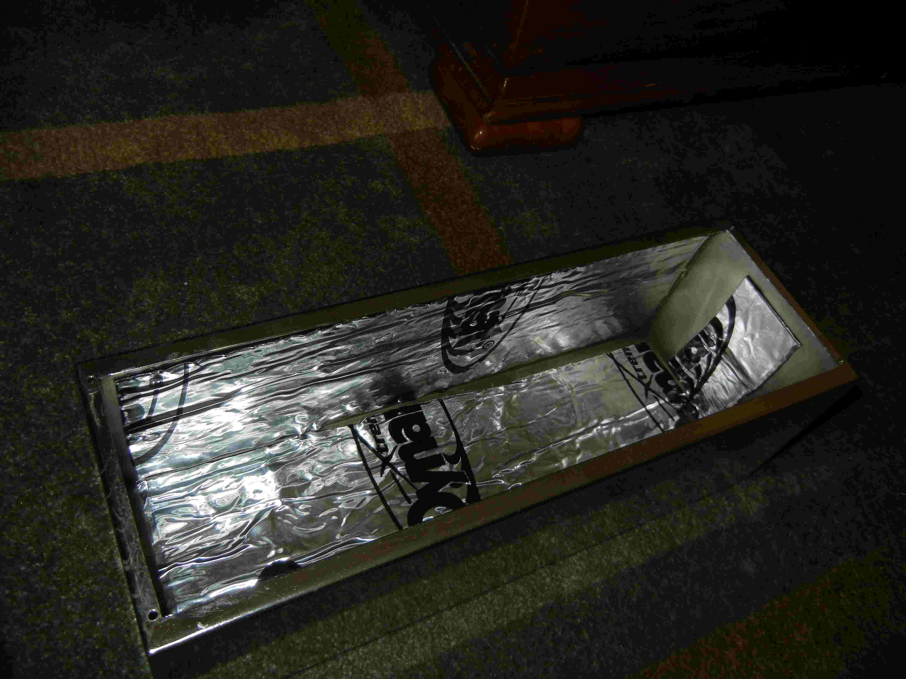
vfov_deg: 46.8
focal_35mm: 30
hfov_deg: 60.0
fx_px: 785
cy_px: 340
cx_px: 453
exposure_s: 1/30
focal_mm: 5.4
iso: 200
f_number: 3.5
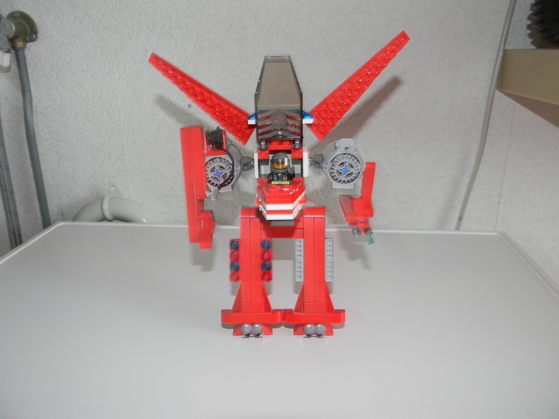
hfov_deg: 63.4
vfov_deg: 49.7
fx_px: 452
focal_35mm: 28
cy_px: 210
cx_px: 280
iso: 200
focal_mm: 5
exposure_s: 1/2
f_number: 3.5
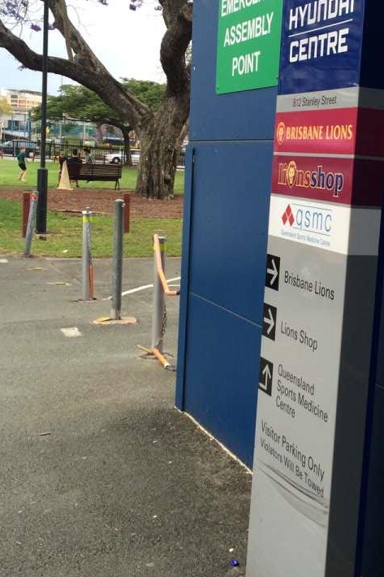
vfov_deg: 38.8
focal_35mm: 51
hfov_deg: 25.6
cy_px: 235
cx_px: 351
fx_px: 816
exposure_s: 1/183
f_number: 2.2
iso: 32
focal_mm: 4.15
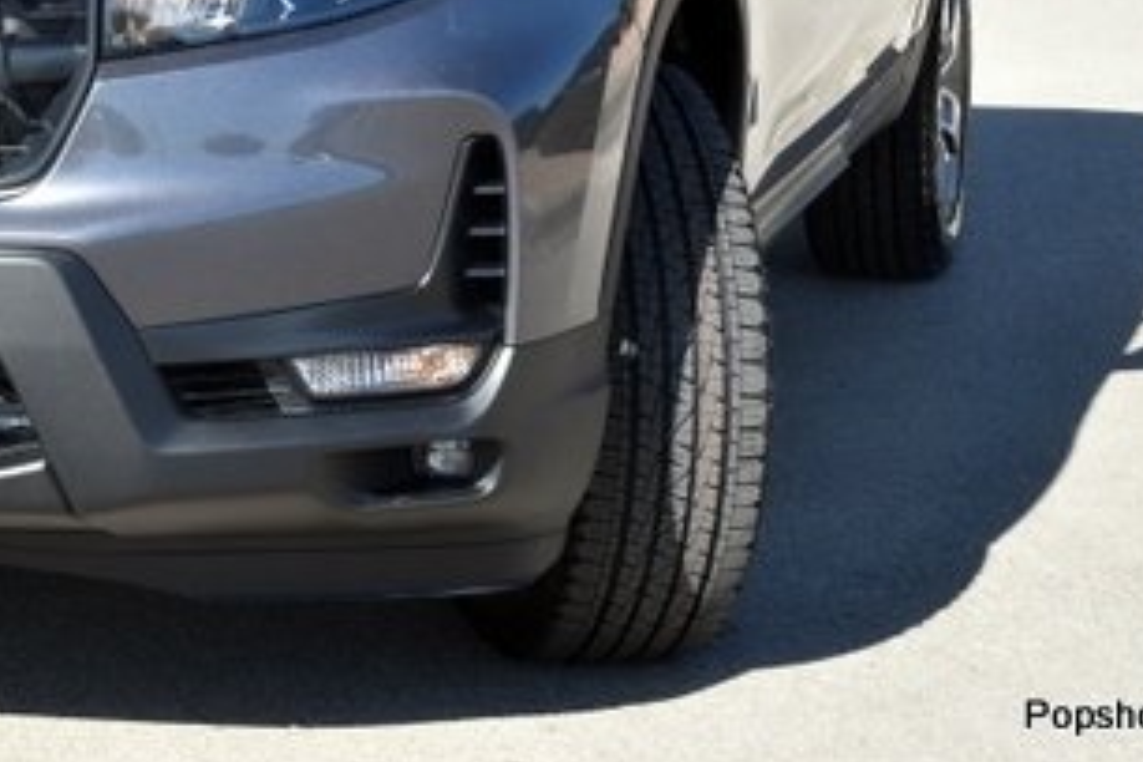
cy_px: -9
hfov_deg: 14.7
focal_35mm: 138
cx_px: 56
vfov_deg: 9.9
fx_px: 4381
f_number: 8
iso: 200
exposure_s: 1/250
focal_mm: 44
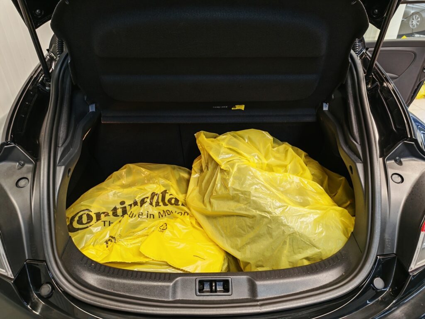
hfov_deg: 73.9
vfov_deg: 58.9
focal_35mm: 23
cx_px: 212
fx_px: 282
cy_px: 160
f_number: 1.6
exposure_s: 1/50
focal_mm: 5.4
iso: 125
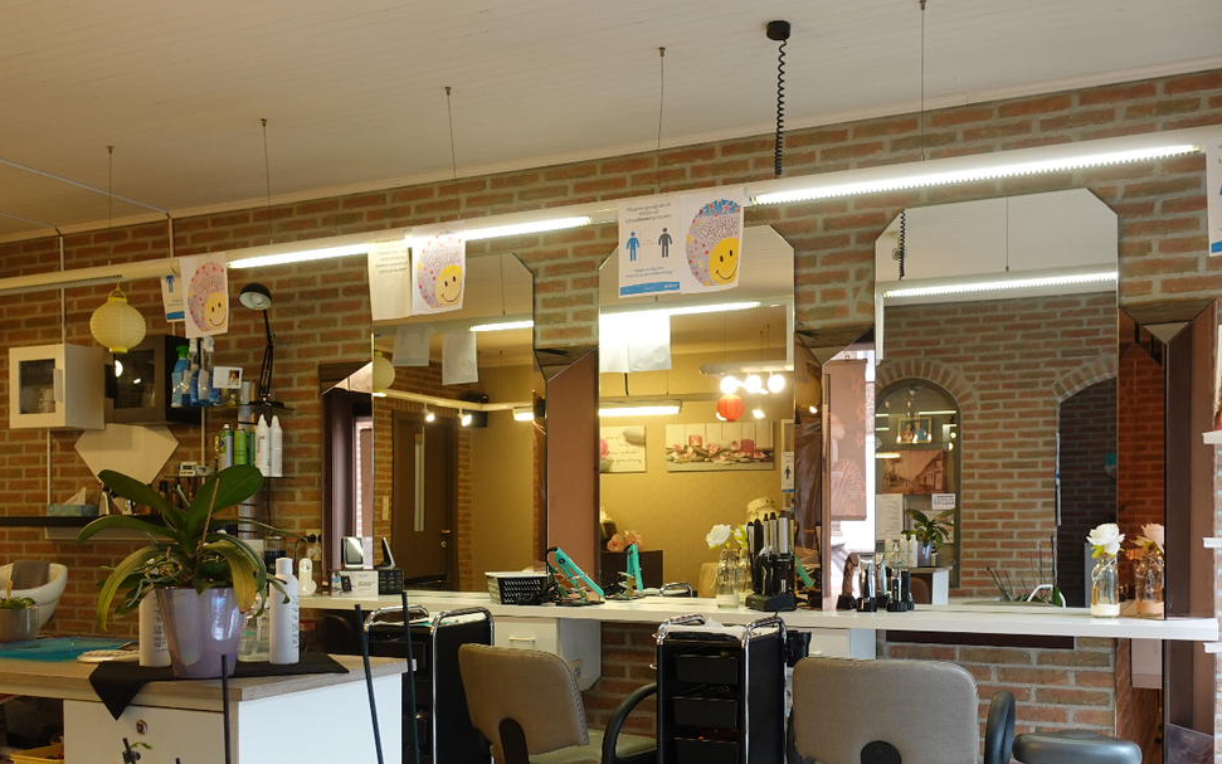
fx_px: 1132
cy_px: 532
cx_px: 673
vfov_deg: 36.7
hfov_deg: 56.6
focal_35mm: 34
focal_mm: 8.8
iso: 125
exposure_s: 1/30
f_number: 2.8
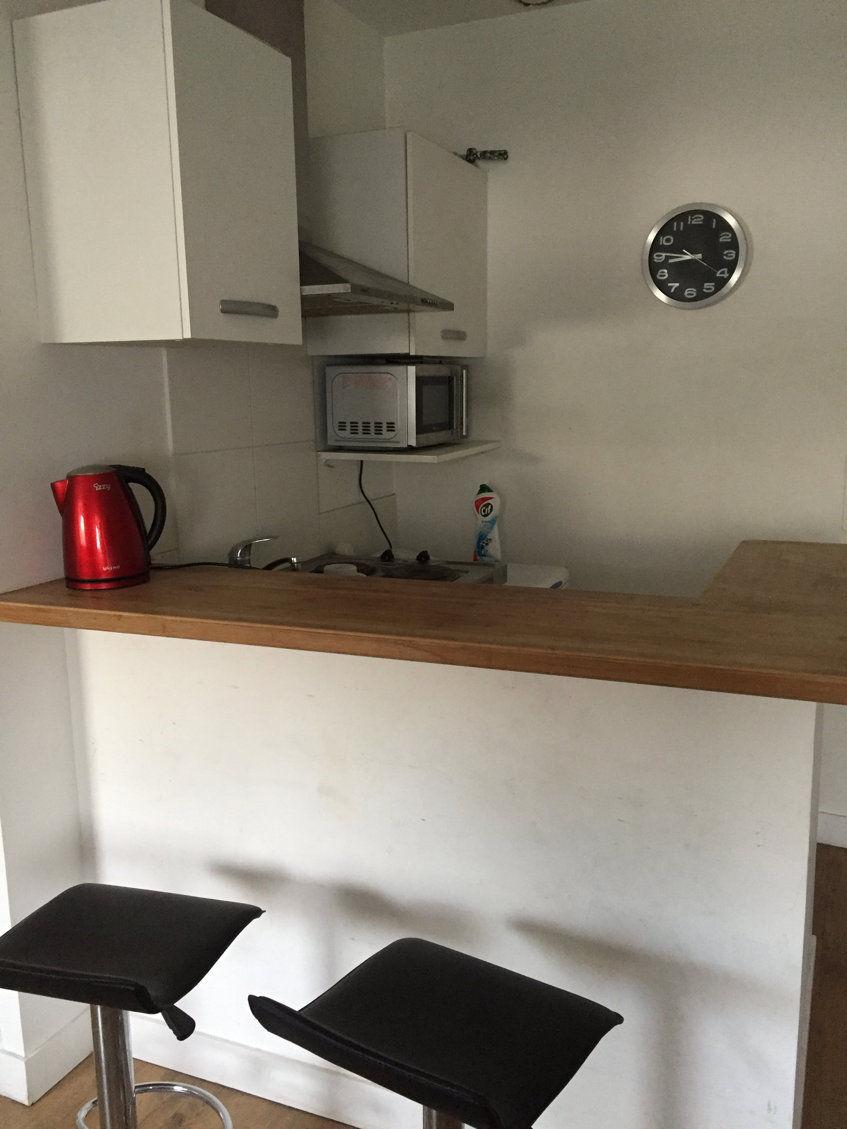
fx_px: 946
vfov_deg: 61.7
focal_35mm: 29
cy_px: 564
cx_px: 424
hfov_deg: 48.2
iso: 250
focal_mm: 4.15
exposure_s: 1/33
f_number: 2.2
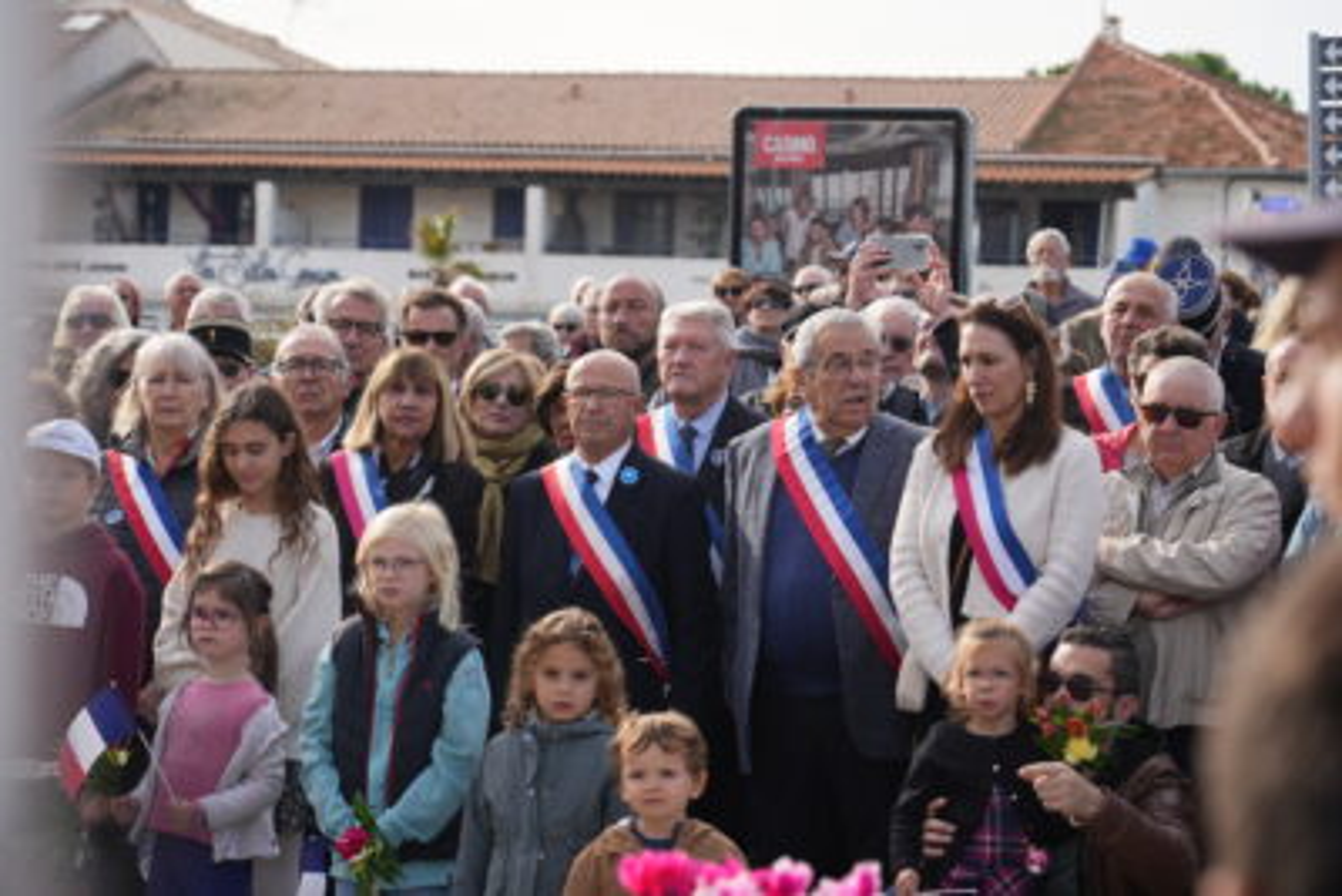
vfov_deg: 13.1
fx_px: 3915
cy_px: 448
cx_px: 671
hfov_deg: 19.4
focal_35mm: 105
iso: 100
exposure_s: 1/250
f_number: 5.6
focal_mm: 105
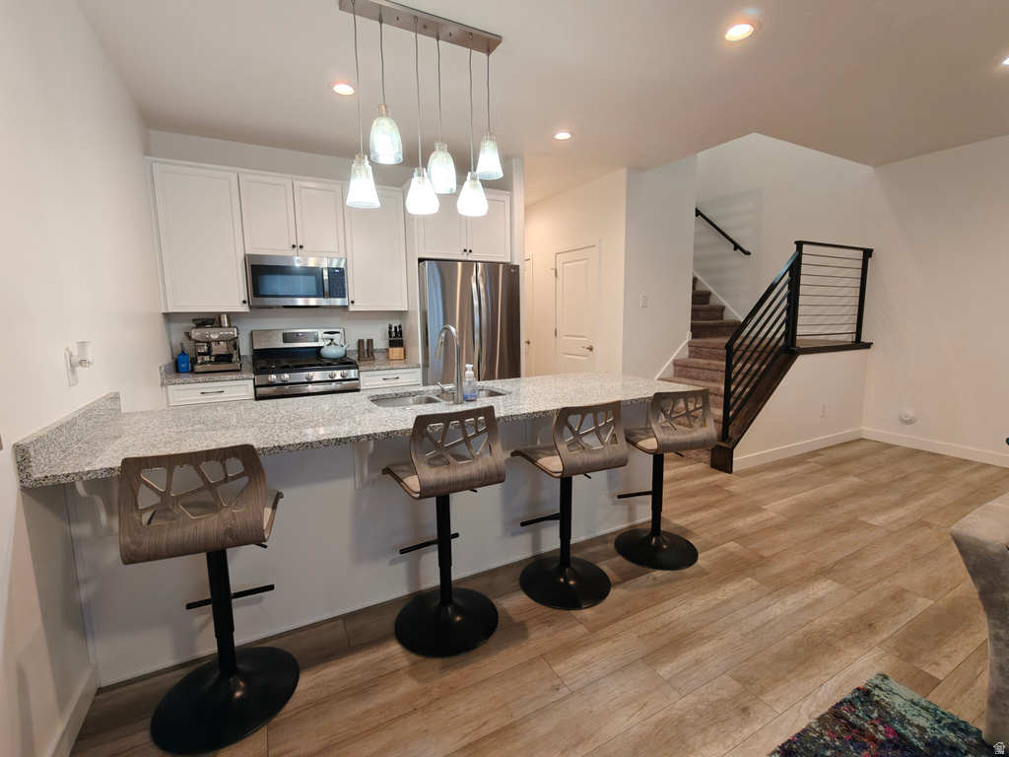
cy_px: 378
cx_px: 504
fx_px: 437
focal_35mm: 15
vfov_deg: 81.7
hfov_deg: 98.2
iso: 640
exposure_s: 1/120
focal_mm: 2.3
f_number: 2
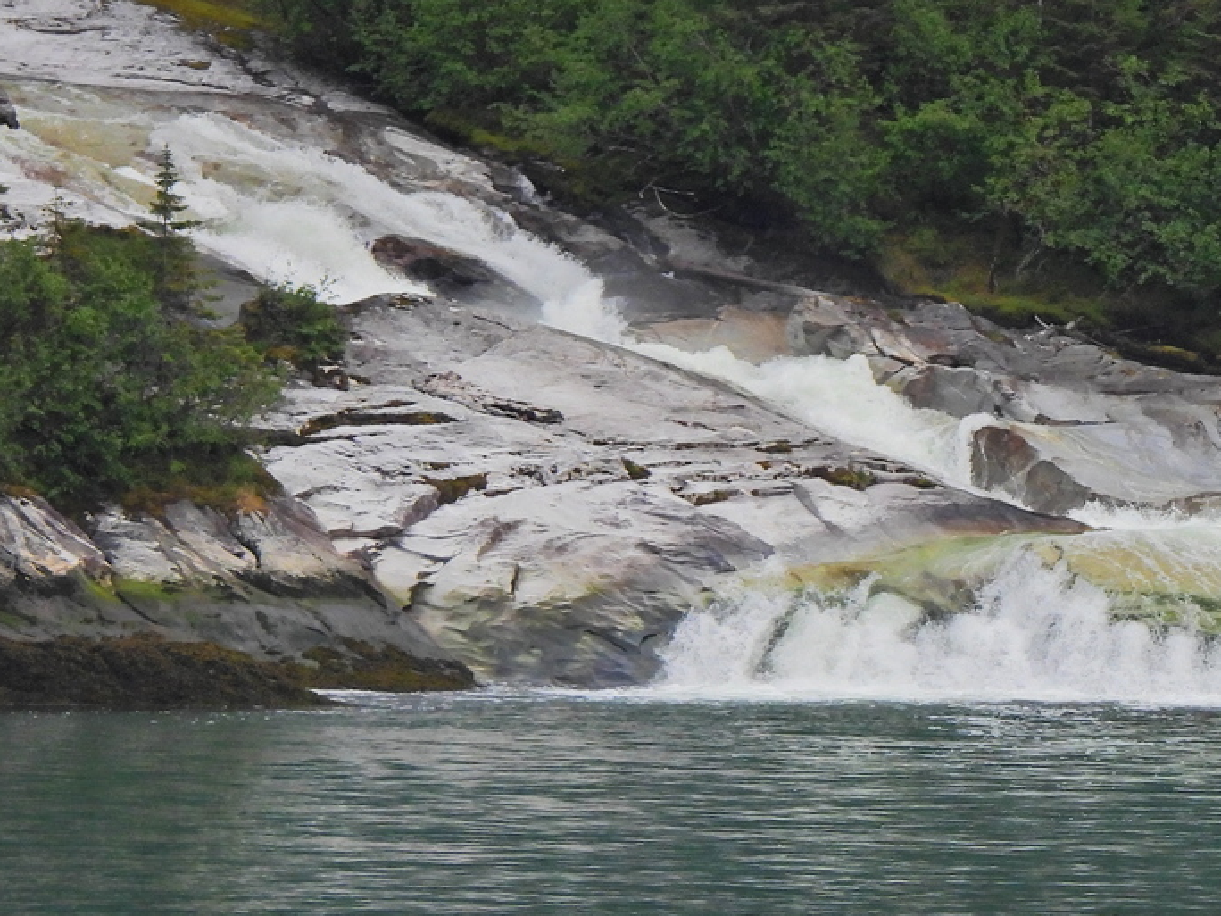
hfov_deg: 1.3
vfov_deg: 1.0
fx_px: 52768
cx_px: 1019
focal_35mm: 1496
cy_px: 95
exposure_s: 1/500
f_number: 5.6
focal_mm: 143
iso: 280
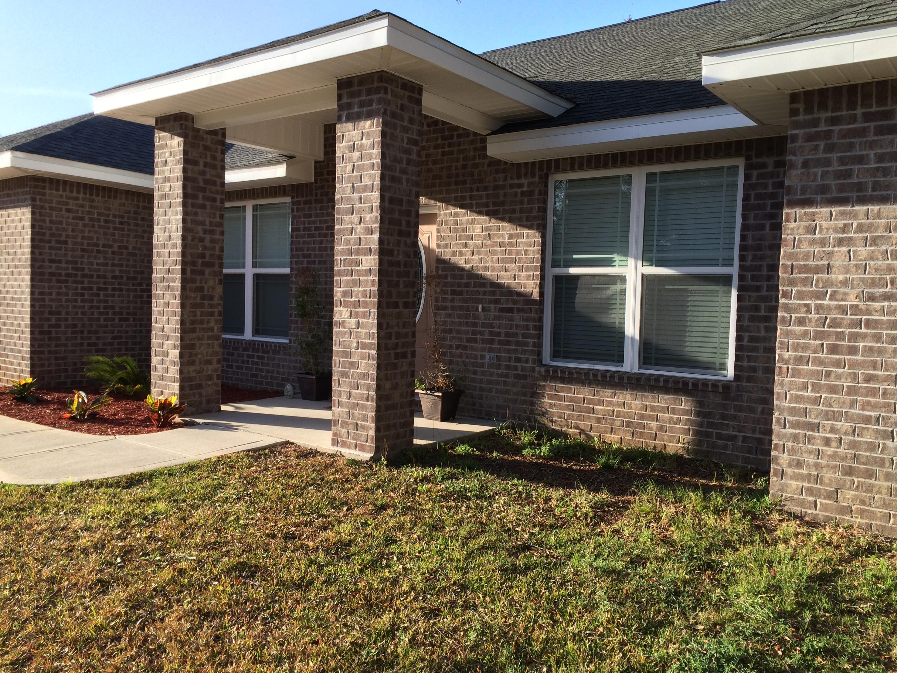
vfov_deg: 48.2
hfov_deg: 61.7
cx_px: 448
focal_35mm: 29
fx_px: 751
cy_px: 336
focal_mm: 4.15
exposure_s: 1/672
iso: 32
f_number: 2.2
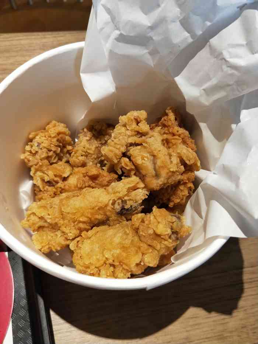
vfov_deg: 69.4
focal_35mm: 25
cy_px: 172
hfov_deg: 54.9
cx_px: 129
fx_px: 248
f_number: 1.7
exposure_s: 1/50
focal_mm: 4.27
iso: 113
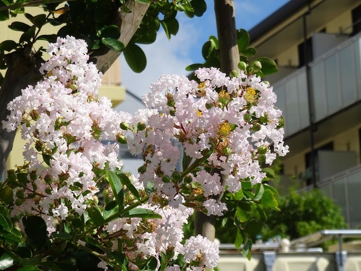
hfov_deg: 14.2
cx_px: 180
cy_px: 136
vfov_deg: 10.7
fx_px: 1450
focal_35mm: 139
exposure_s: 1/500
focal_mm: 23.73
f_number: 5.6
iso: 80
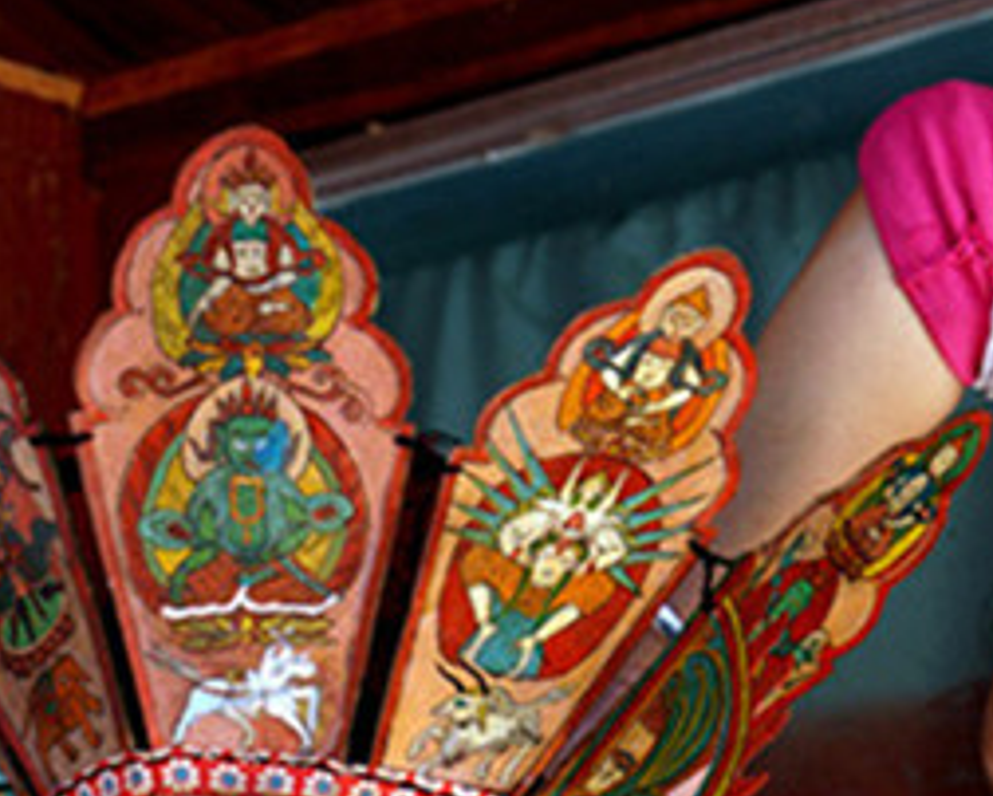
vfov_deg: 7.2
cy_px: 1099
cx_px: 457
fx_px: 6206
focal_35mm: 211
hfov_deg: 9.1
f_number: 4.5
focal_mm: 56
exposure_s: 1/60
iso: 100
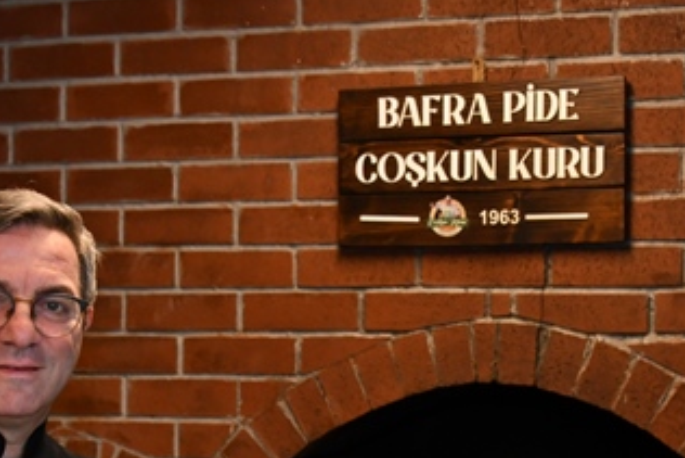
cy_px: 395
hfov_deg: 19.1
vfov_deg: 12.7
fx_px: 2037
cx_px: 258
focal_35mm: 107
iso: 2000
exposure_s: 1/200
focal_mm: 44
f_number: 4.5
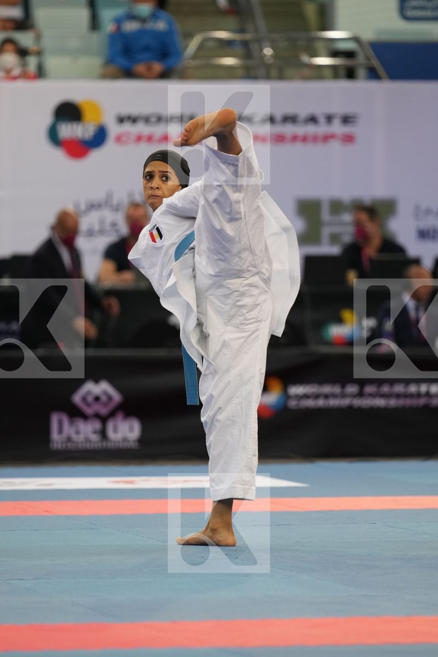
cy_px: 328
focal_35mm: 300
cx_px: 219
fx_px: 5475
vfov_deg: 6.9
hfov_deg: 4.6
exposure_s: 1/500
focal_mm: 200
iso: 1250
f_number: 2.8
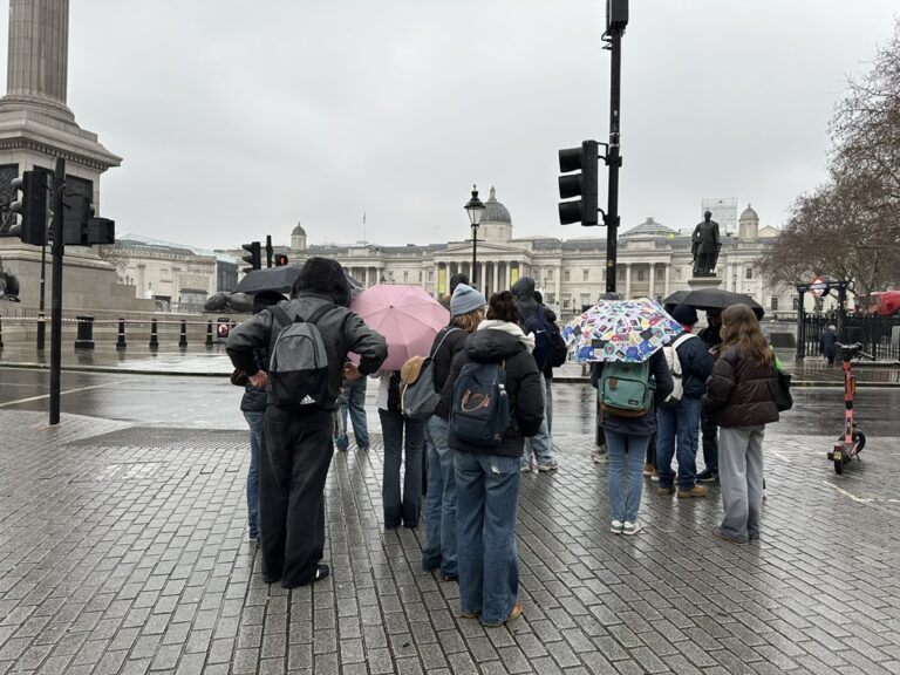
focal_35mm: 24
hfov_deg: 71.6
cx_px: 450
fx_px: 624
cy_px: 338
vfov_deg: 56.8
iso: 80
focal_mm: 6.86
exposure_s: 1/498
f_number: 1.78
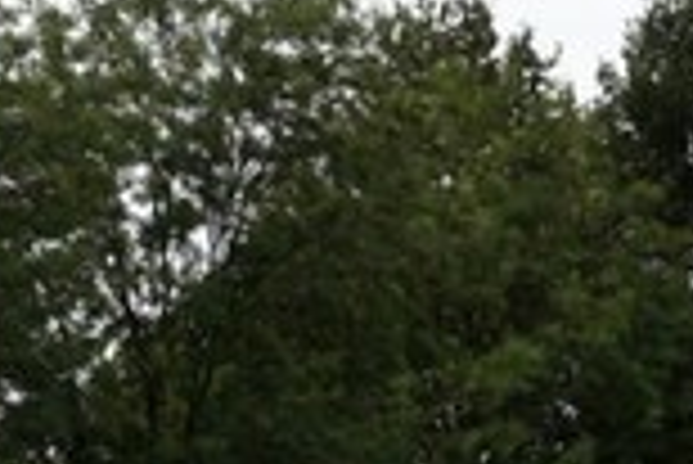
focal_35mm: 199
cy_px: 1428
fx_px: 3834
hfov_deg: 10.0
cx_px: -356
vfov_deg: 6.3
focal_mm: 20
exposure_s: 1/400
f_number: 6.3
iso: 100
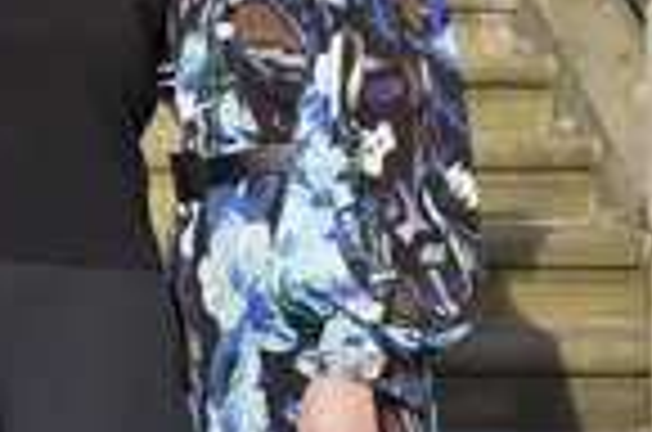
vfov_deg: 8.4
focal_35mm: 162
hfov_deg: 12.3
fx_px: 2928
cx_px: -196
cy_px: 81
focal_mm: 52
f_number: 9
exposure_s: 1/250
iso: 160
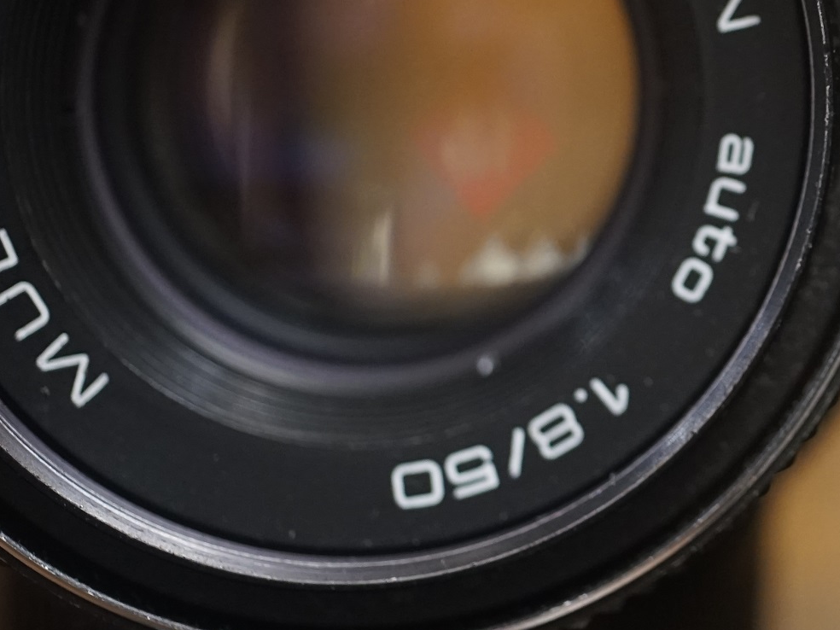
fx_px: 3130
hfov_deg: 14.9
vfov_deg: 11.4
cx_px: 962
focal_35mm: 129
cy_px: 68
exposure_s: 1/60
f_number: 2.8
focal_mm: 50
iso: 2000
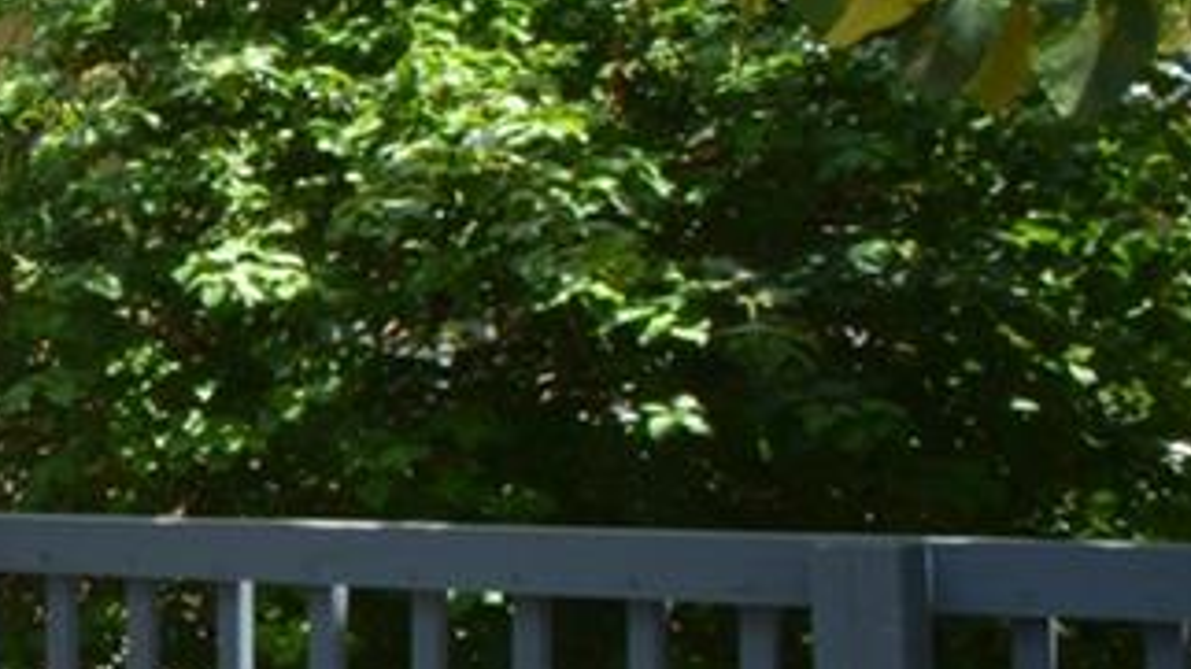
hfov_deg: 18.1
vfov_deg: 15.4
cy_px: 473
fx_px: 2463
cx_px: -1209
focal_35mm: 78
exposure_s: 1/25
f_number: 16
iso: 160
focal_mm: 10
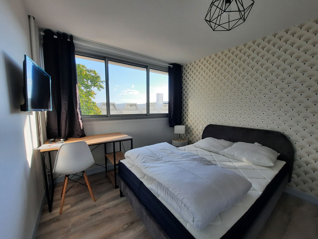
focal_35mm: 13
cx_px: 159
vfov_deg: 89.9
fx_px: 119
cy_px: 120
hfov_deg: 106.2
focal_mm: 1.74
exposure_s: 1/152
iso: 40
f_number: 2.2
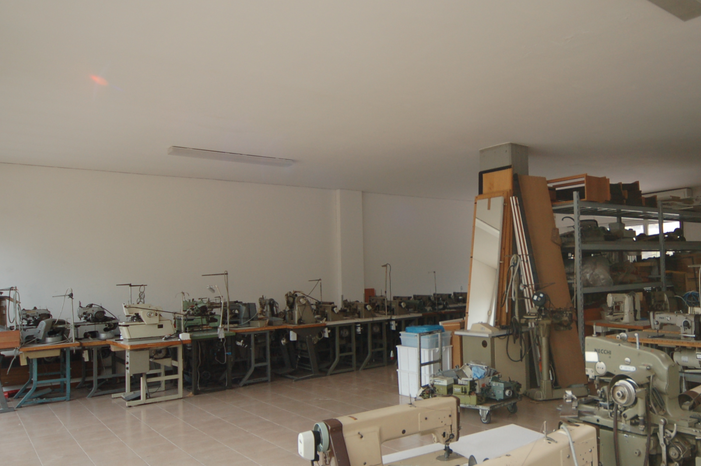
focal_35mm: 27
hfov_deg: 65.2
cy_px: 242
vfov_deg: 47.8
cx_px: 482
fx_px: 525
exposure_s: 1/160
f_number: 4.5
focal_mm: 12
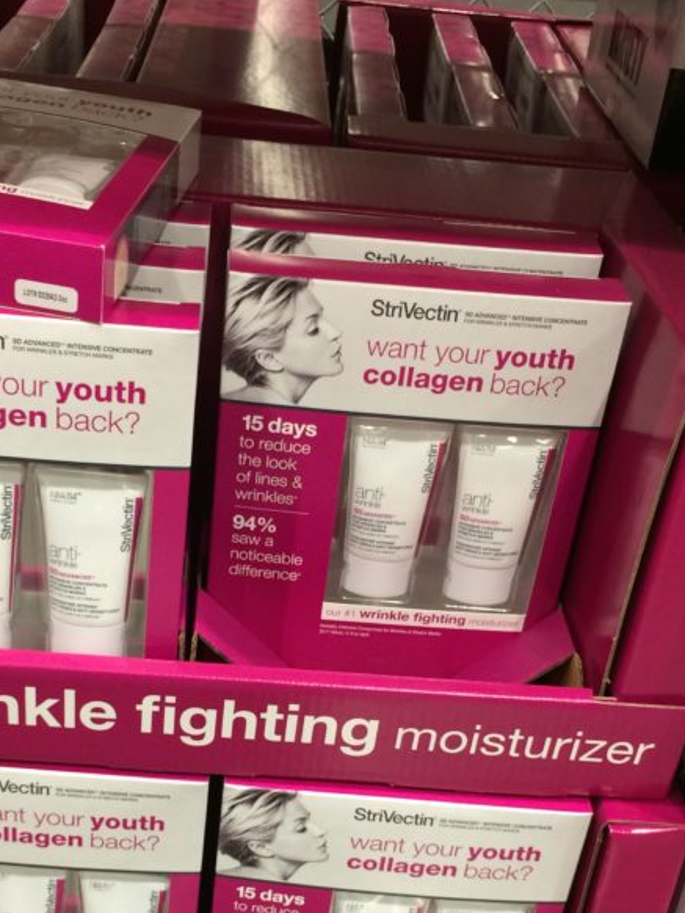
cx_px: 256
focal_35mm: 51
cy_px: 684
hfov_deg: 28.5
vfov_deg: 36.6
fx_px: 1345
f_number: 2.2
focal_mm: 4.15
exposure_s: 1/30
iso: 80
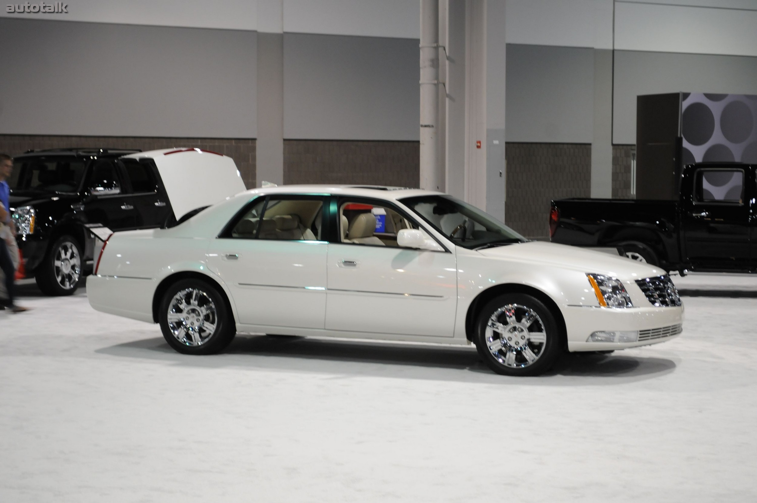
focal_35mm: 69
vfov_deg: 19.7
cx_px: 378
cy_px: 252
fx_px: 1449
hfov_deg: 29.3
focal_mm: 46
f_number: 5.3
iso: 800
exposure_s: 1/25
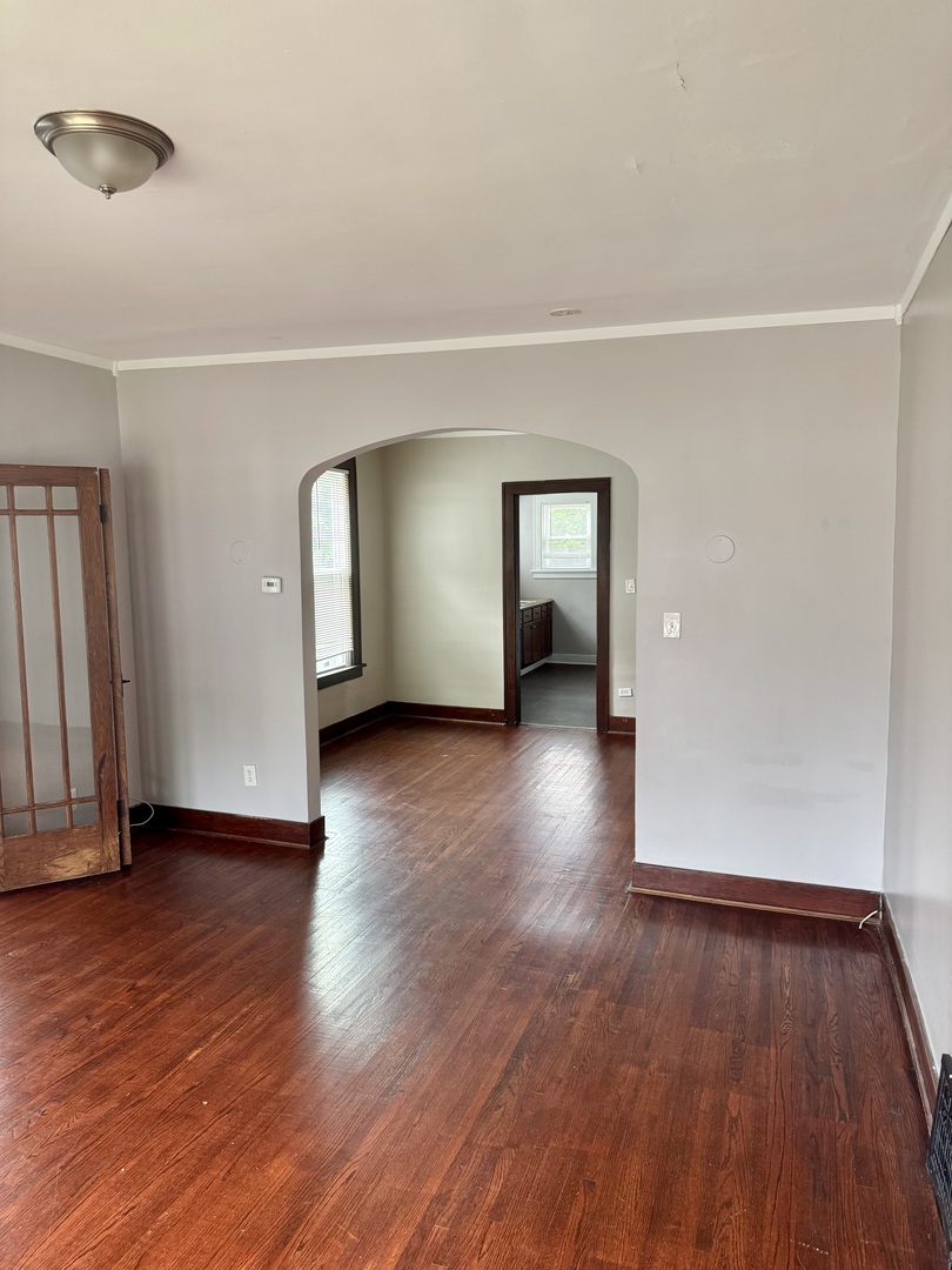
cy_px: 635
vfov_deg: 71.6
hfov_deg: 56.8
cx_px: 476
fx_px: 880
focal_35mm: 24
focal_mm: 6.76
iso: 200
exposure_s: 1/121
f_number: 1.78
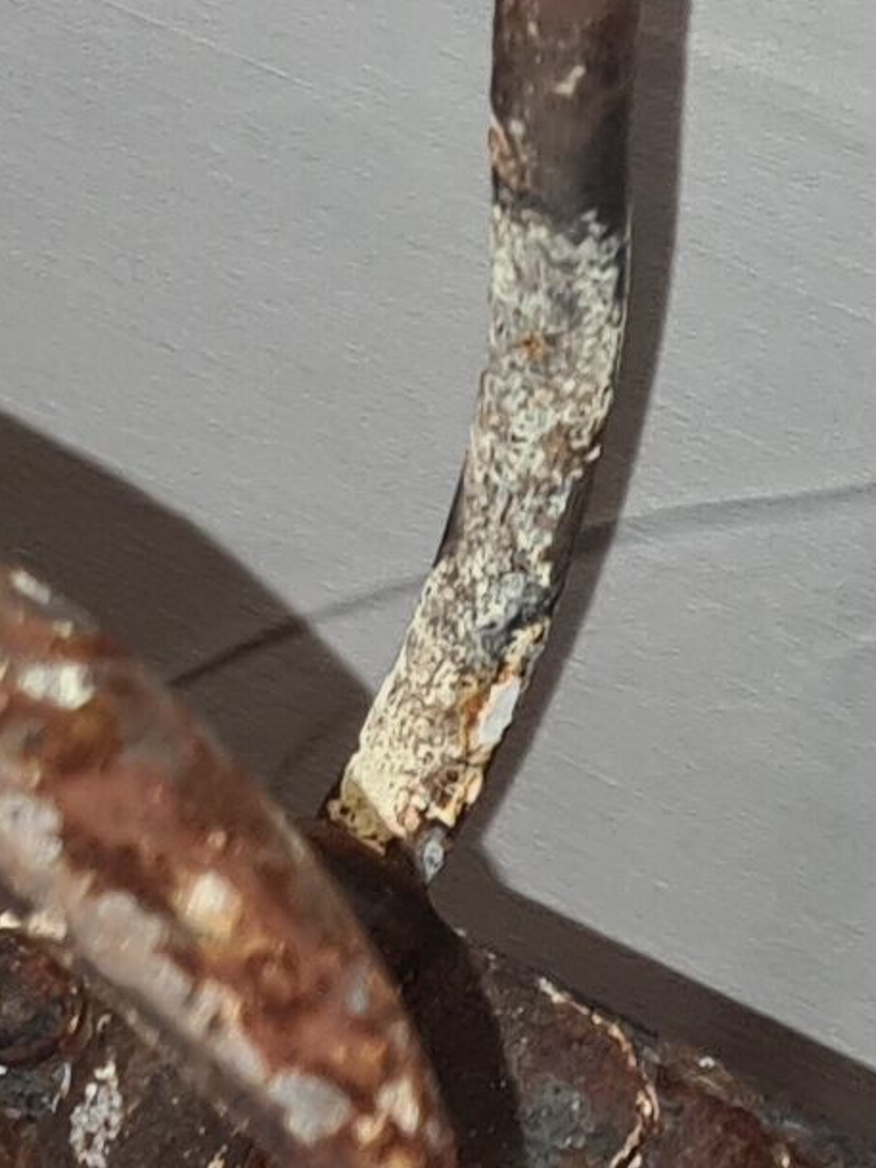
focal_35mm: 172
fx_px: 5802
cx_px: -1972
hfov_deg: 7.4
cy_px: -412
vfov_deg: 11.2
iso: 100
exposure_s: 1/50
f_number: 1.8
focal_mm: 5.4
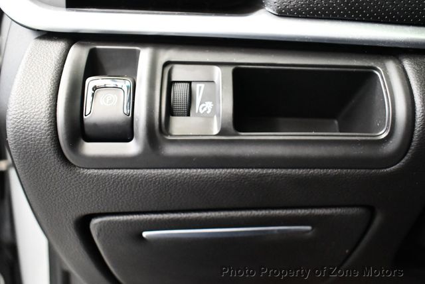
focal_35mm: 36
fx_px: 425
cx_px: 212
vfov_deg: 36.9
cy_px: 142
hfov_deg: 53.1
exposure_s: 1/60
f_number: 3.5
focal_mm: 18
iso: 5600
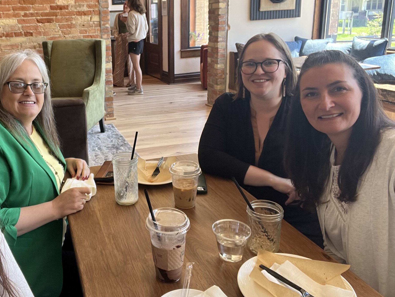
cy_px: 111
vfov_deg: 43.8
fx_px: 365
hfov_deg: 55.4
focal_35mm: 32
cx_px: 125
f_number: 2.2
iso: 80
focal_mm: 2.71
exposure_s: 1/60
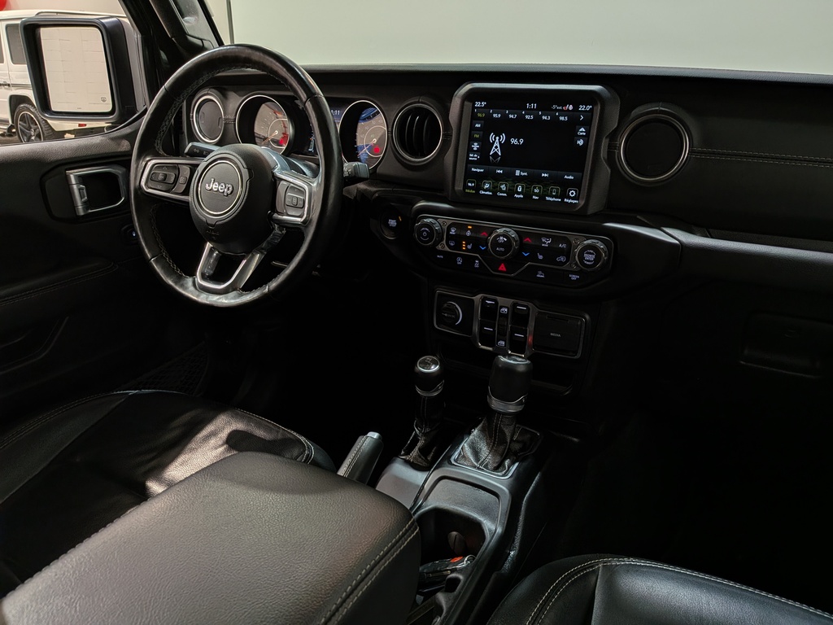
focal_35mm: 24
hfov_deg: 71.6
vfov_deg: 56.8
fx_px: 578
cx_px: 416
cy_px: 312
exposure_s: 1/123
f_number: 1.7
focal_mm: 4.53
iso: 28
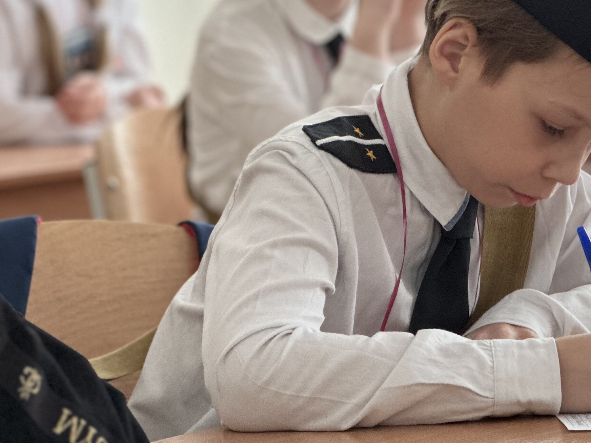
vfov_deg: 8.3
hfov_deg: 11.1
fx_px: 3039
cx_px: 462
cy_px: 125
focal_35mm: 178
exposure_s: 1/72
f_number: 2.8
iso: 250
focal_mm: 9
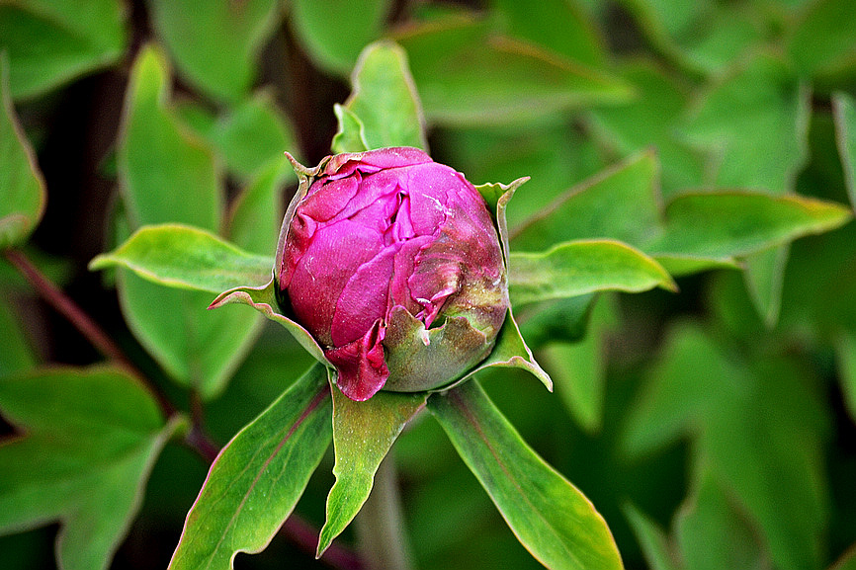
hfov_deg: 6.9
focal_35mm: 300
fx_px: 7132
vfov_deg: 4.6
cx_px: 428
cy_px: 285
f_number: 5.6
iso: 400
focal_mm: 200
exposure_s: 1/160
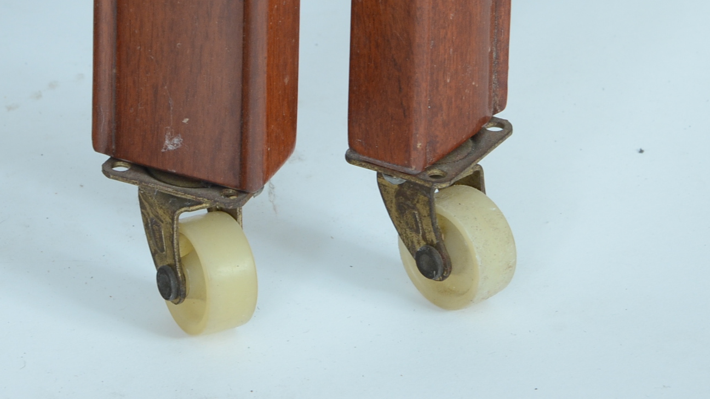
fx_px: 5893
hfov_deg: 6.9
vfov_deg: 3.9
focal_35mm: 313
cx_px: 274
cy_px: -26
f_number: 9
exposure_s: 1/100
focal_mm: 105
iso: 500
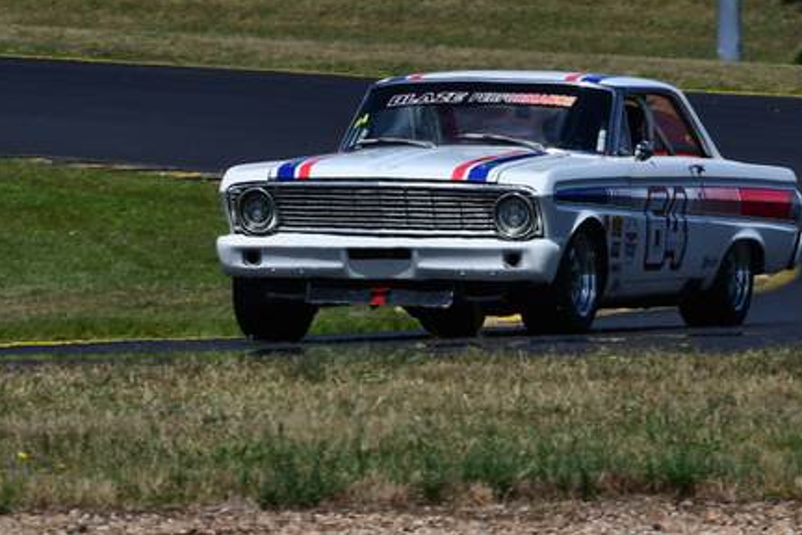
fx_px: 12385
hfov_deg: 3.7
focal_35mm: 556
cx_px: 557
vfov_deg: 2.5
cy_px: 58
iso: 250
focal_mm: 200
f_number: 14
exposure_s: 1/640
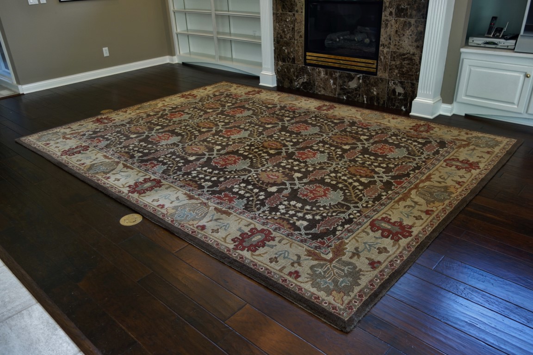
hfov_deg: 65.5
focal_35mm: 28
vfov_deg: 46.4
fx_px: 415
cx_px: 266
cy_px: 178
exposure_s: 1/30
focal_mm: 10.4
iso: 125
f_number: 1.8
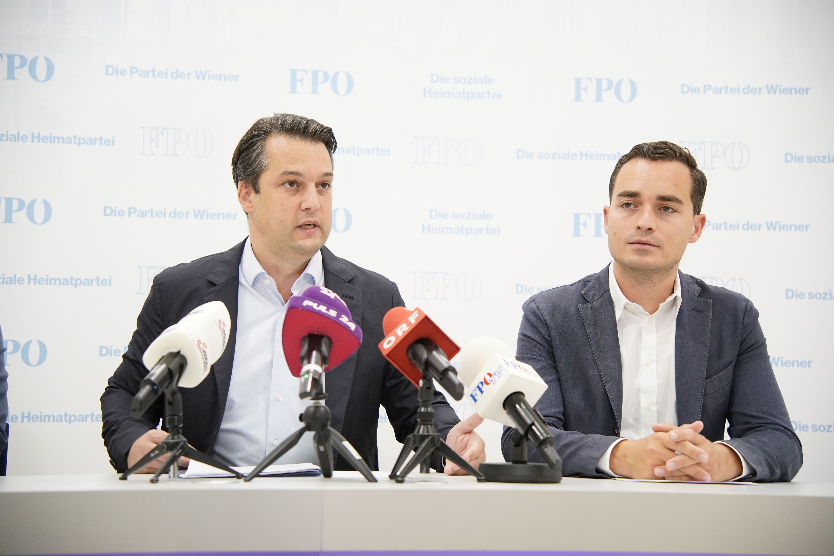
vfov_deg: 23.8
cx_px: 417
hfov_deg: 35.1
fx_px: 1320
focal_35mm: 57
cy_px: 278
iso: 2500
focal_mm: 57
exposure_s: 1/320
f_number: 4
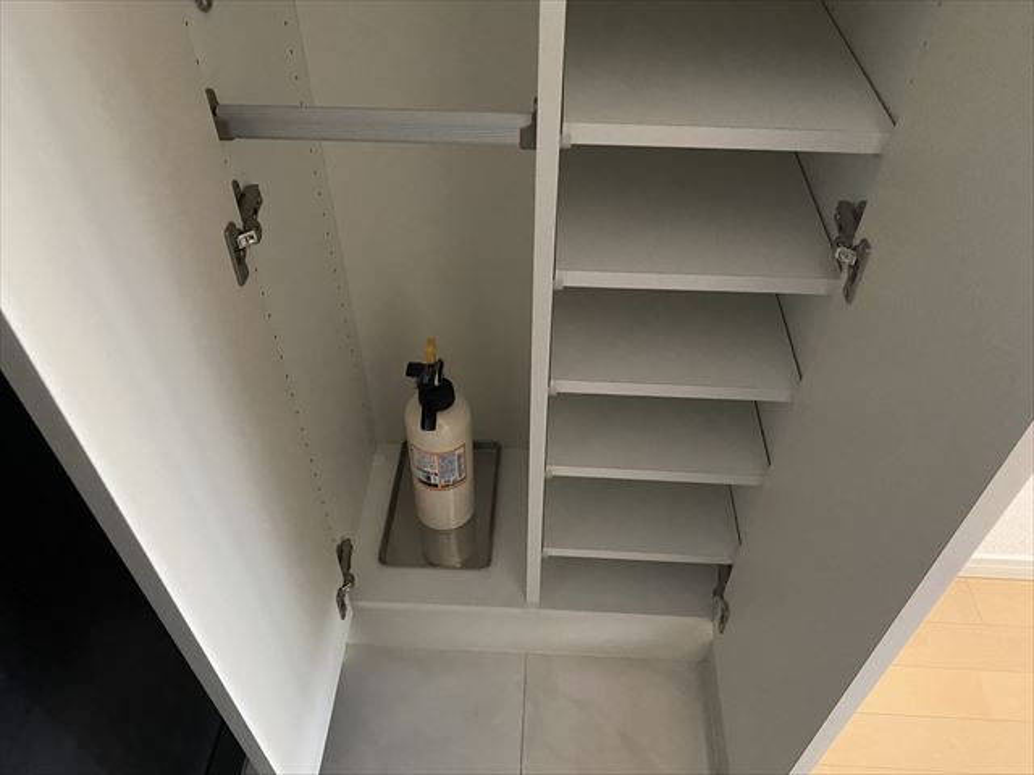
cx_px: 517
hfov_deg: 67.3
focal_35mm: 26
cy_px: 388
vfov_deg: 53.1
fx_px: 777
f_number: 1.8
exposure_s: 1/30
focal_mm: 4.25
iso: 640
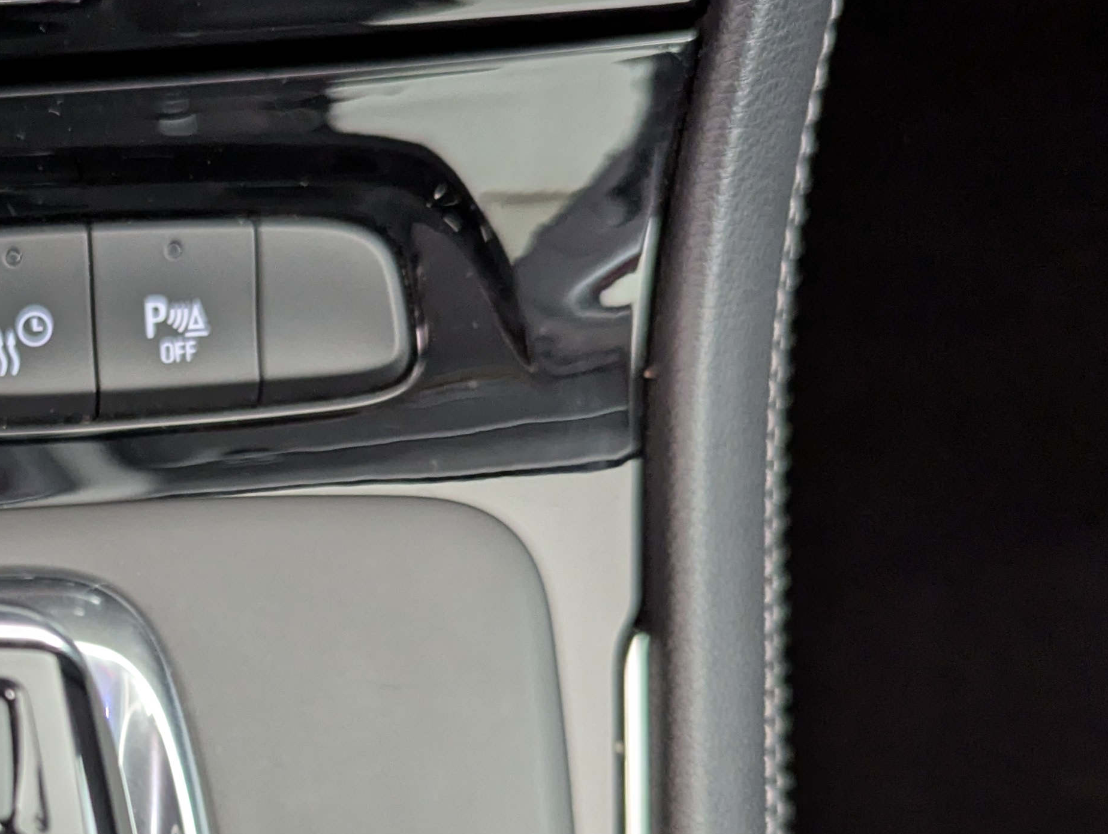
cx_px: 40
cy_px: 756
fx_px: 1699
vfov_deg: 26.6
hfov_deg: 33.5
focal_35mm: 53
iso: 508
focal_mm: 6.81
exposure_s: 1/66.7
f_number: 1.85
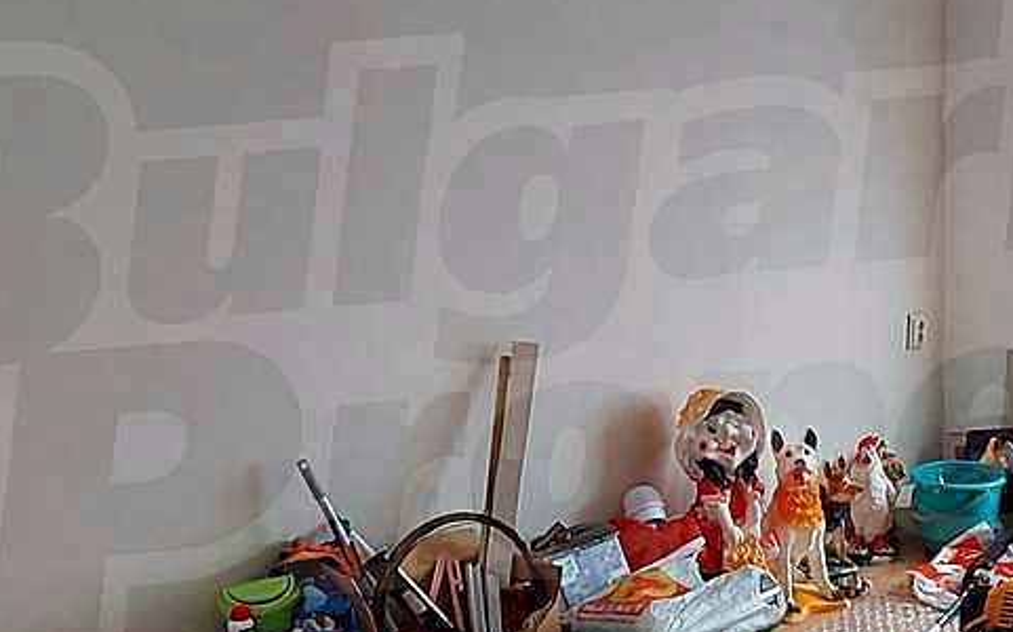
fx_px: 1186
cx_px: 817
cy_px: 330
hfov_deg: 43.9
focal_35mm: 43
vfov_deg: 29.8
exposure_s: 1/50
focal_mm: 1.74
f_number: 2.2
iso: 64
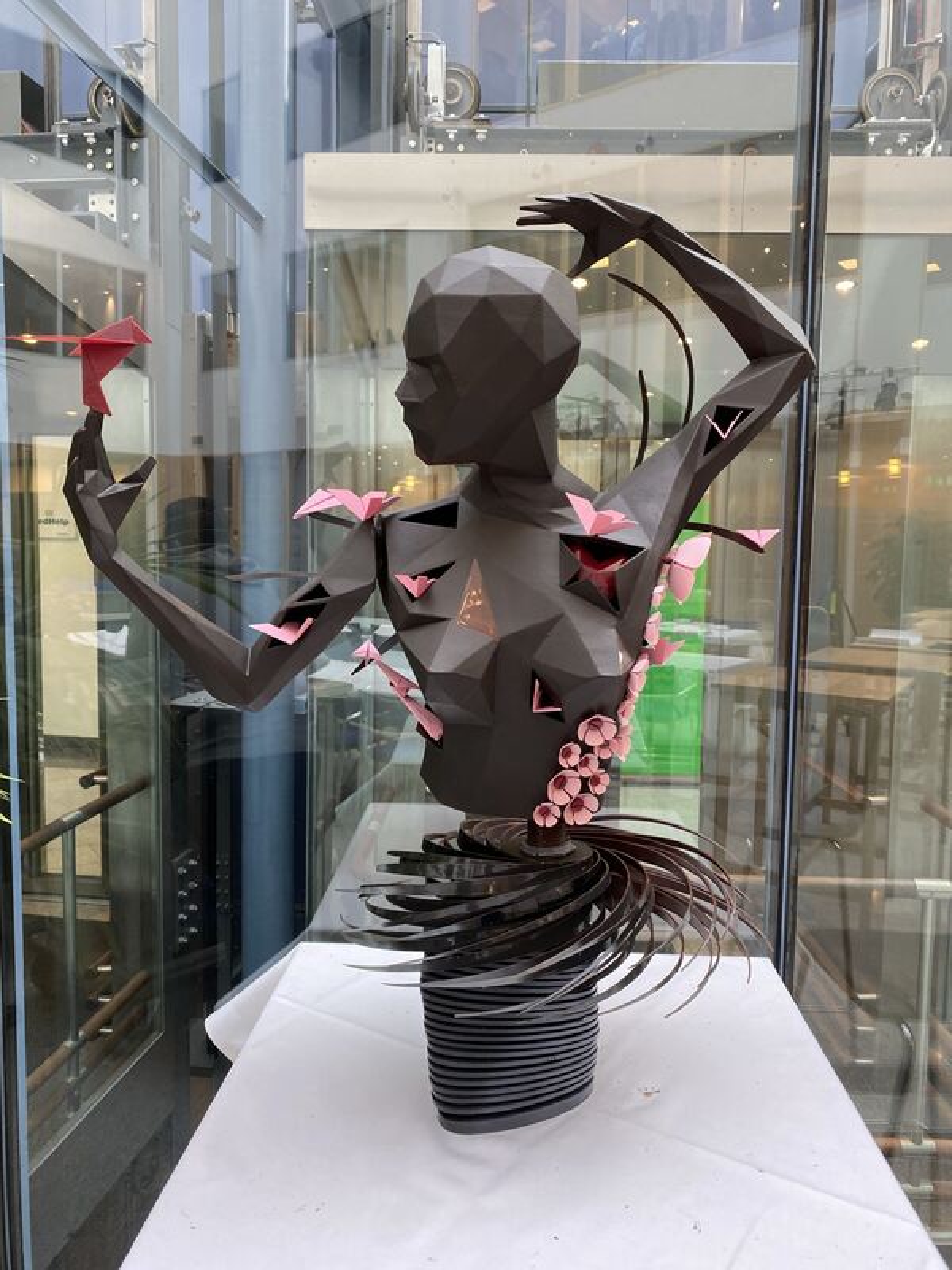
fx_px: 953
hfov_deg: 53.1
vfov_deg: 67.3
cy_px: 635
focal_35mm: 26
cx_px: 476
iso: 125
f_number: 1.8
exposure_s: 1/50
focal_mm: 4.25
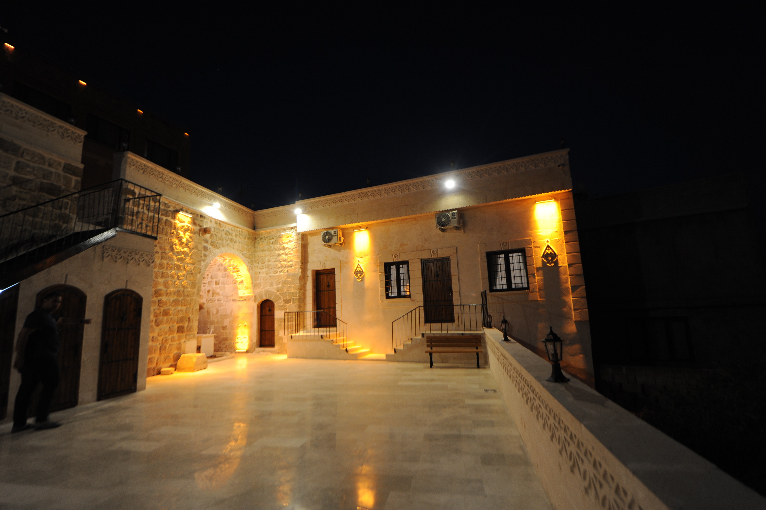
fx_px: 361
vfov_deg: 70.4
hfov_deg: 93.3
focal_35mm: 17
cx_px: 383
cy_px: 255
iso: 800
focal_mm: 17
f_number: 2.8
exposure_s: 1/60
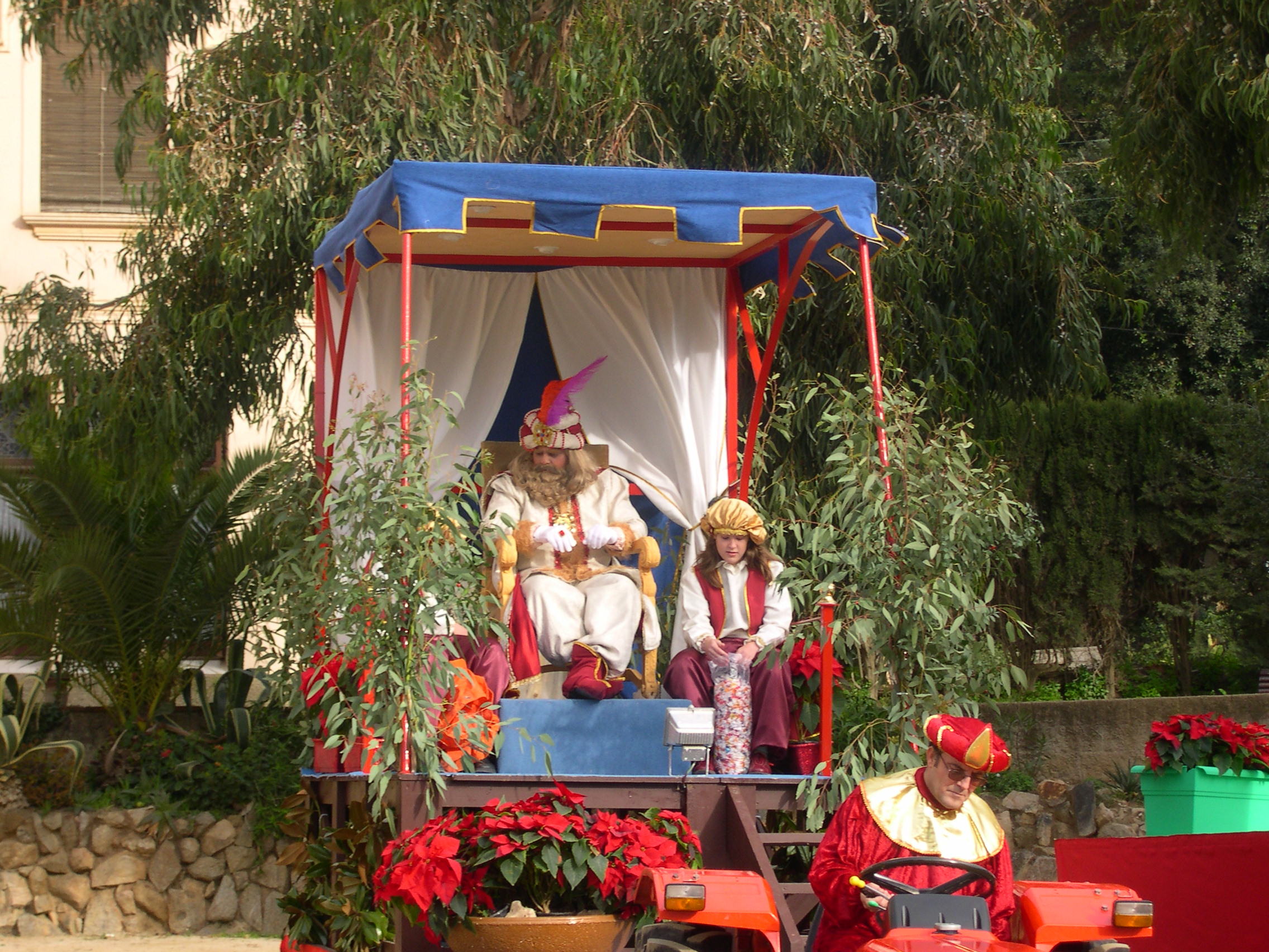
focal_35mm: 114
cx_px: 634
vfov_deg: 13.0
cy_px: 476
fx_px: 4179
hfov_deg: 17.3
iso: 100
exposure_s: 1/156
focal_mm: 24
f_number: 4.9
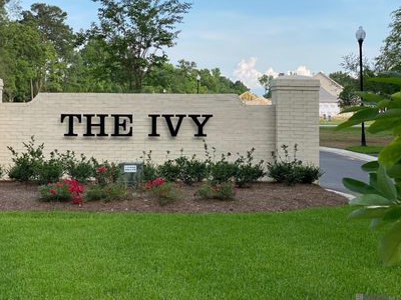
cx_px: 153
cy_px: 114
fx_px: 753
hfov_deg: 29.7
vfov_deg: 22.5
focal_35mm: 65
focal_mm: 6
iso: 20
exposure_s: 1/494
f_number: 2
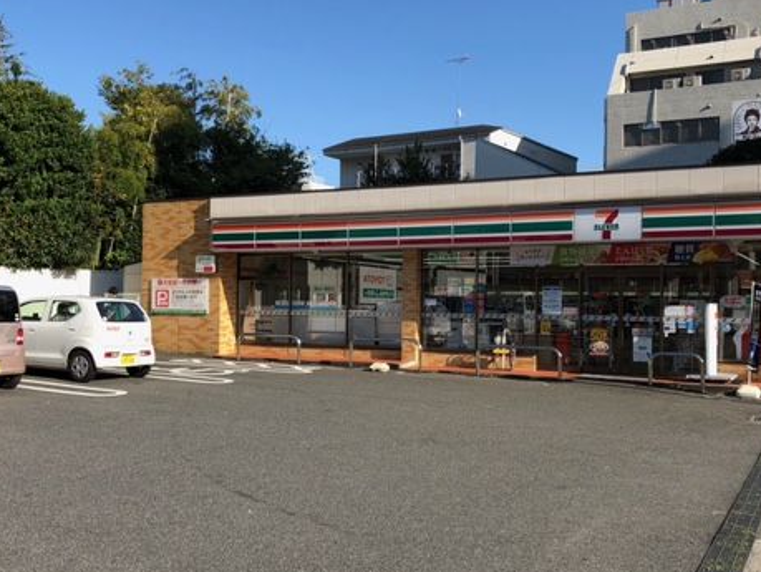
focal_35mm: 39
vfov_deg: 36.9
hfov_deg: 47.8
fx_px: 858
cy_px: 305
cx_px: 381
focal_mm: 3.99
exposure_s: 1/1297
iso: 20
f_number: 1.8
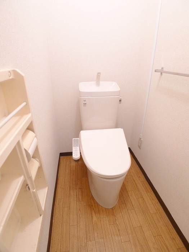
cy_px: 126
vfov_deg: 71.6
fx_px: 175
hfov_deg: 56.8
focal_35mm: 24
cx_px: 94
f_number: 2
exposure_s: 1/20
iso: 400
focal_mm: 5.1
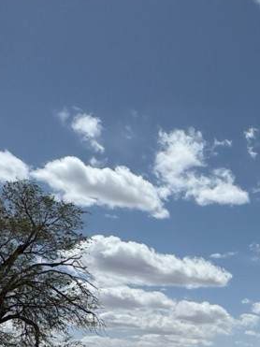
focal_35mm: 58
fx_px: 581
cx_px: 441
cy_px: 439
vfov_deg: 28.1
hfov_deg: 19.9
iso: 40
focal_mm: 2.22
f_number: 2.2
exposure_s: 1/4132
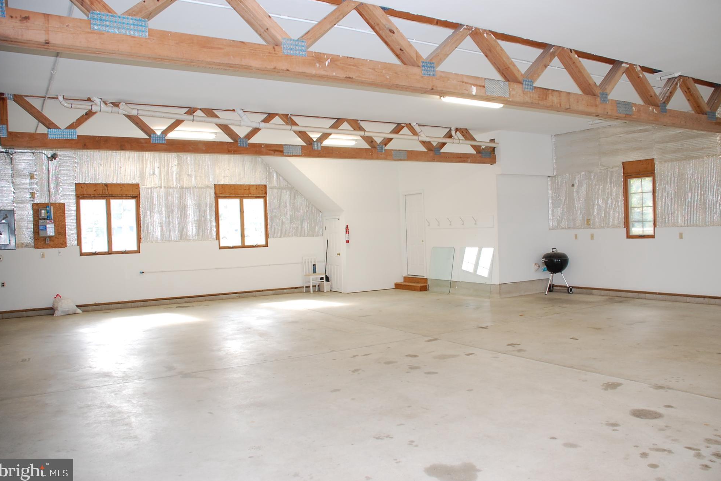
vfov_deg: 46.4
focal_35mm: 28
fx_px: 561
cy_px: 236
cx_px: 367
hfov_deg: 65.5
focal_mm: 18
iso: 400
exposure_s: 1/50
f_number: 3.5
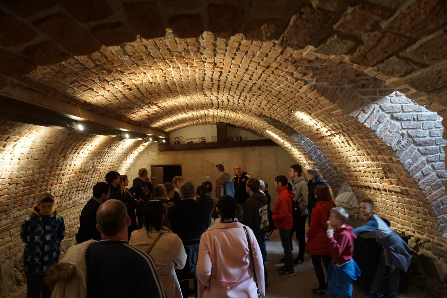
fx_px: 298
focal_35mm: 24
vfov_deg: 53.1
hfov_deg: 73.7
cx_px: 224
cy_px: 149
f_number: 3.5
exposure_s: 1/15
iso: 1250
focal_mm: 16
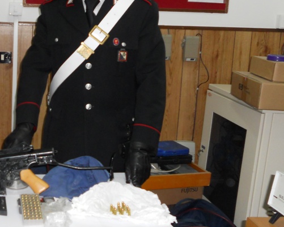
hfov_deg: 31.6
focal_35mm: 57
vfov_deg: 26.7
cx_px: 32
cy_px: 99
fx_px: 479
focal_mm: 5.8
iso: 200
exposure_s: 1/25
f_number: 3.5
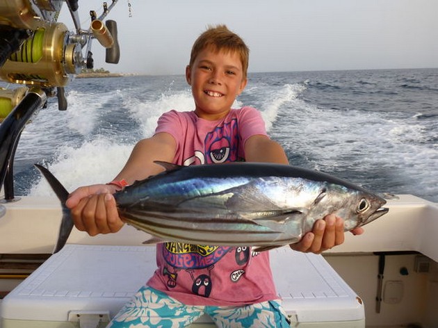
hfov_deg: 63.5
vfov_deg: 49.7
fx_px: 354
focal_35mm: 28
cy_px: 164
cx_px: 219
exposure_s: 1/320
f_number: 3.3
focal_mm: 4.9
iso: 100
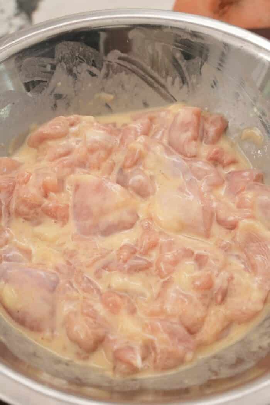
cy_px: 202
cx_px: 135
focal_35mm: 55
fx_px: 615
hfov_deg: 24.8
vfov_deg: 36.4
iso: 3200
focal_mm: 54.7
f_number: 9
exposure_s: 1/200
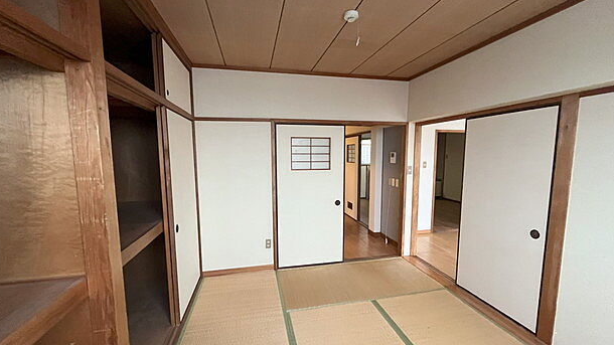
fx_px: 260
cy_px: 184
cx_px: 315
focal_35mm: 16
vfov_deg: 67.0
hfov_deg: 99.4
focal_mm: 1.54
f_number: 2.4
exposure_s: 1/60
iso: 400
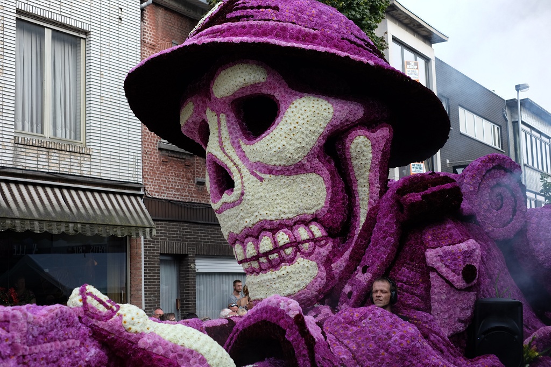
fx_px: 811
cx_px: 276
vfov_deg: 25.5
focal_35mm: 53
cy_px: 184
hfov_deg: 37.5
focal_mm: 35
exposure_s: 1/850
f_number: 2.8
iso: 200
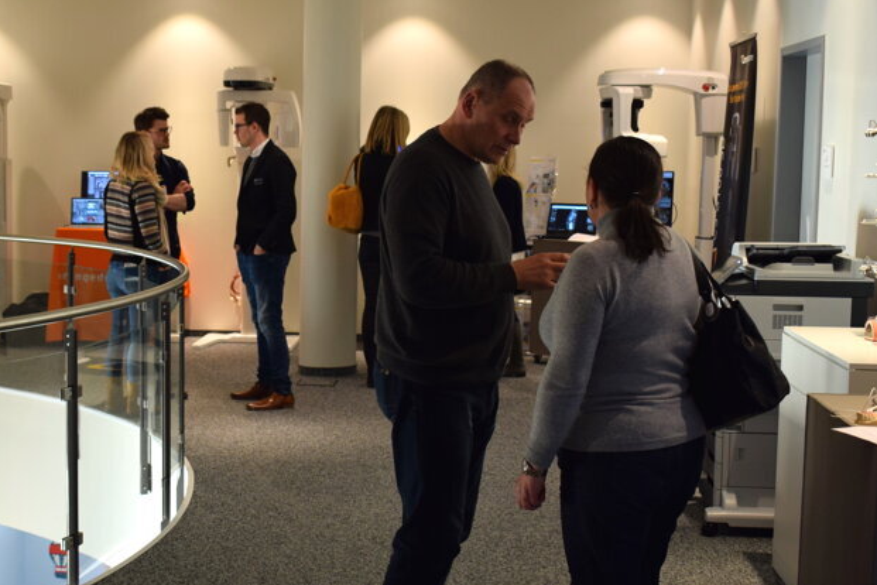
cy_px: 302
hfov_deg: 32.7
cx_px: 267
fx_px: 1479
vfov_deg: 22.4
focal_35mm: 61
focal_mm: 29
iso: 640
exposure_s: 1/60
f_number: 4.2
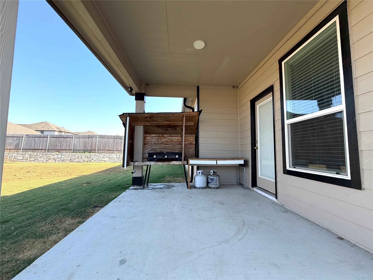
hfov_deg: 102.1
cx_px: 186
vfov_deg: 85.7
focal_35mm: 14
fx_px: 151
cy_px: 140
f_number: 2.2
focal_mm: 2.22
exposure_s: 1/502
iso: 50
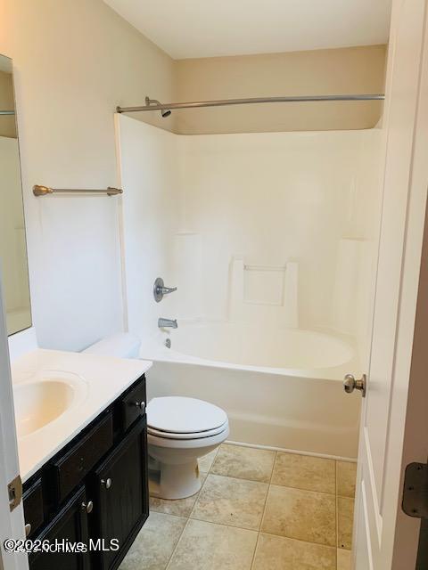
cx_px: 214
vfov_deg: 67.3
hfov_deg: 53.1
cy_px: 285
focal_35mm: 26
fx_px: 429
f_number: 1.8
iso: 100
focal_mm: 4.25
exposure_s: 1/60
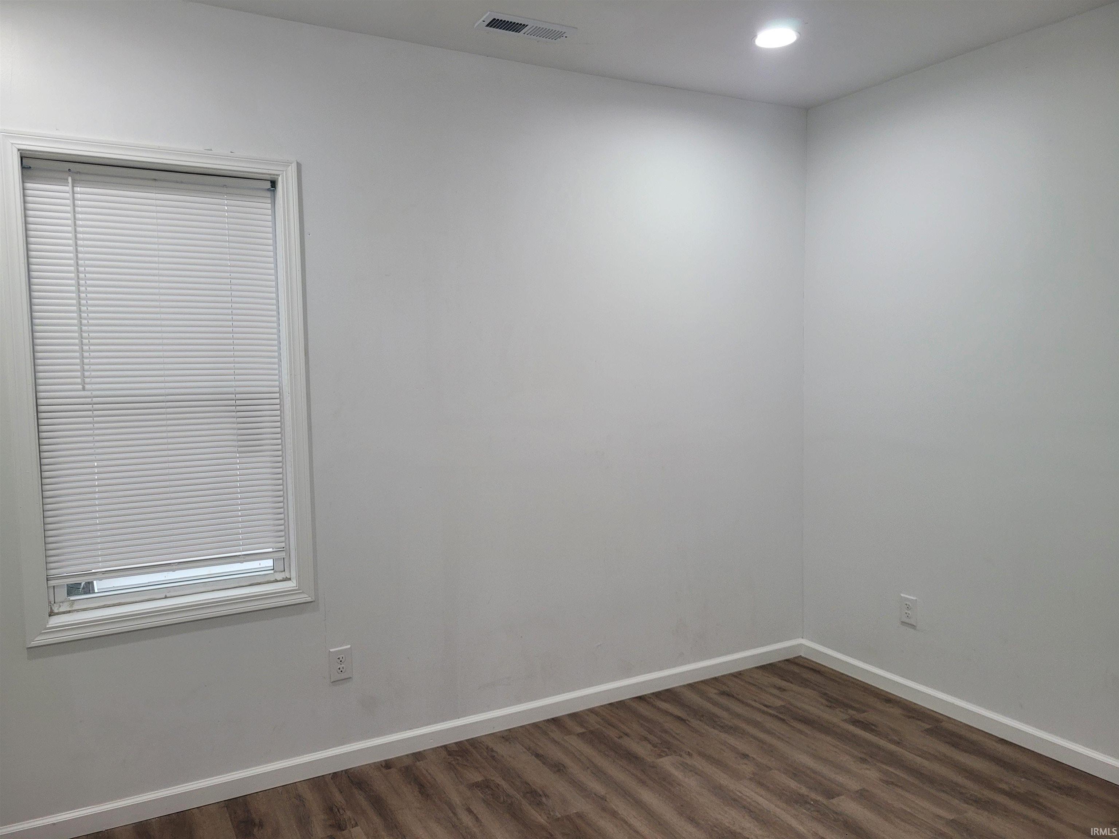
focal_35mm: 26
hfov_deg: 67.3
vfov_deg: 53.1
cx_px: 560
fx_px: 840
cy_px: 420
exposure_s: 1/120
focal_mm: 5.4
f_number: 1.8
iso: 200
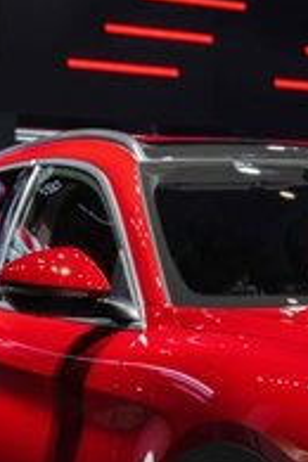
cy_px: 469
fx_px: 1938
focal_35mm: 151
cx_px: 460
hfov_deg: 8.9
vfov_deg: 13.4
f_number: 4
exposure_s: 1/60
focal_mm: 49
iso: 400
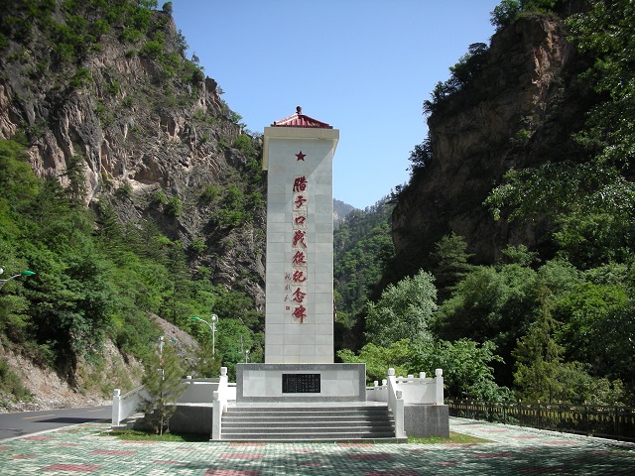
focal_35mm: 35
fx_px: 642
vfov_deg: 40.7
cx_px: 318
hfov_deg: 52.6
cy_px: 238
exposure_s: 1/396
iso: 50
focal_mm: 5.8
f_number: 3
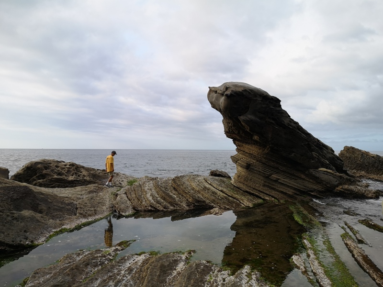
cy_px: 144
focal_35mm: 27
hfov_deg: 65.3
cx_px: 192
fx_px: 299
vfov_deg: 51.4
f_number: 1.8
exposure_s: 1/1305
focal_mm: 3.95
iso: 50
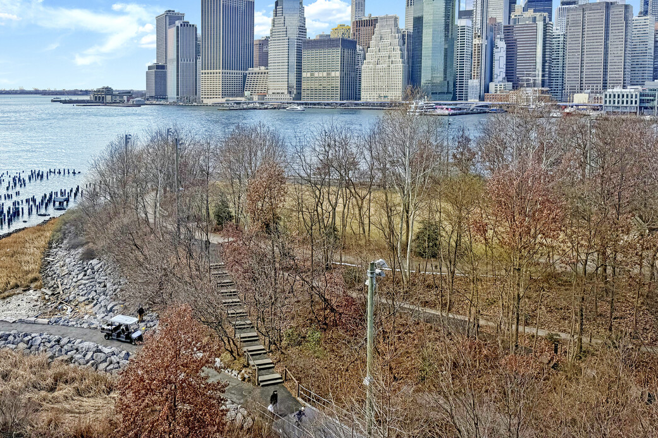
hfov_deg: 57.9
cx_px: 239
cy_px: 124
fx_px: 585
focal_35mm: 32
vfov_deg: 40.2
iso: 80
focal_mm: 6.76
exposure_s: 1/3200
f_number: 1.8
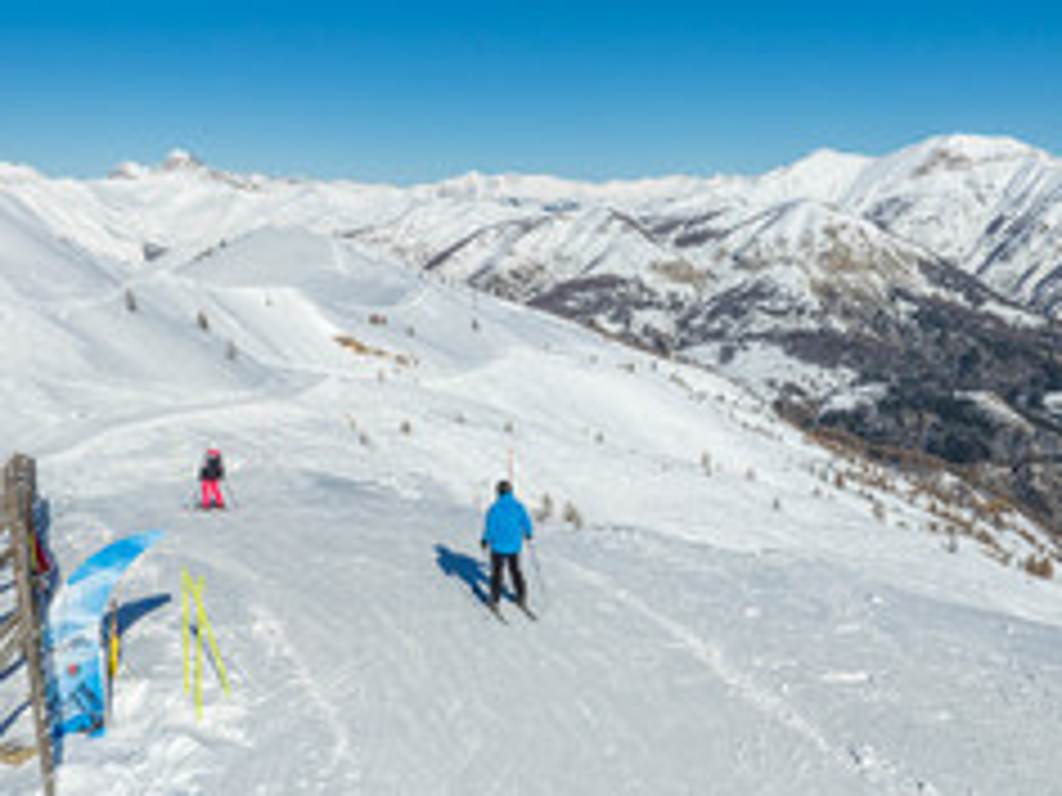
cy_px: 432
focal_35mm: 38
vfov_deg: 37.7
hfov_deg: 49.0
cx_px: 554
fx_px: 1166
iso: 100
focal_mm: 12.3
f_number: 11
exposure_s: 1/320
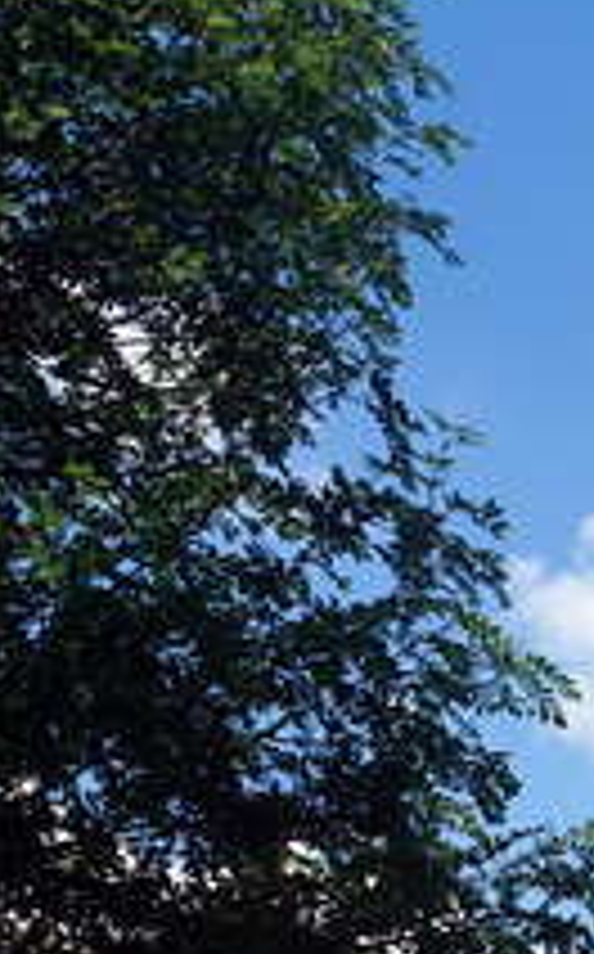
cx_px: 1046
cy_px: 549
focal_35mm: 127
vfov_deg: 16.4
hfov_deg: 9.8
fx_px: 3298
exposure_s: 1/200
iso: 100
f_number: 11
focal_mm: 22
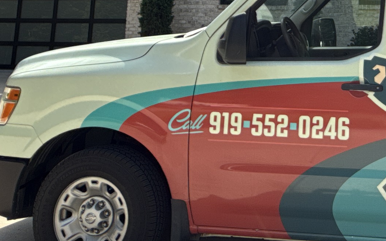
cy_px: -58
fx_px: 600
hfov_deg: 33.2
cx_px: 369
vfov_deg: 21.0
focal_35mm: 57
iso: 64
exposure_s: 1/1497
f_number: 2.2
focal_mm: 2.22
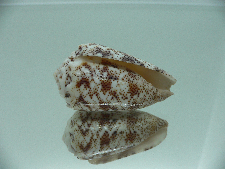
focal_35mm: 35
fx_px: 227
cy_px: 84
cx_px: 112
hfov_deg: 52.6
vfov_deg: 40.7
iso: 80
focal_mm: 4.6
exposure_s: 1/60
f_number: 2.8
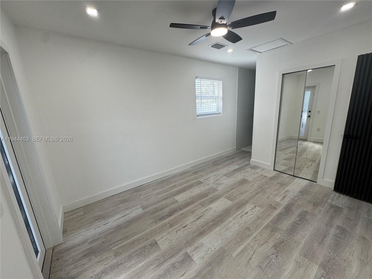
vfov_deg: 85.7
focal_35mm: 14
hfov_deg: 102.1
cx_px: 186
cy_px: 140
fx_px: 150
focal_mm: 2.22
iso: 64
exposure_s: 1/99
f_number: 2.2
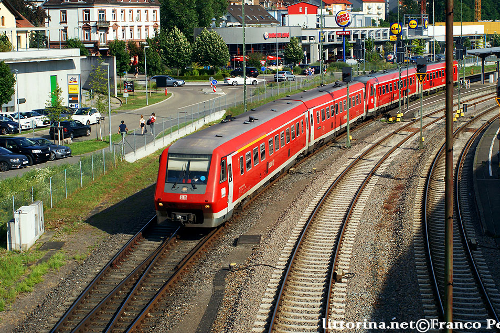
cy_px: 165
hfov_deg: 27.9
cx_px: 263
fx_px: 1007
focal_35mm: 73
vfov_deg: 18.8
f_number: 8
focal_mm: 45
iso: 200
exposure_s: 1/500
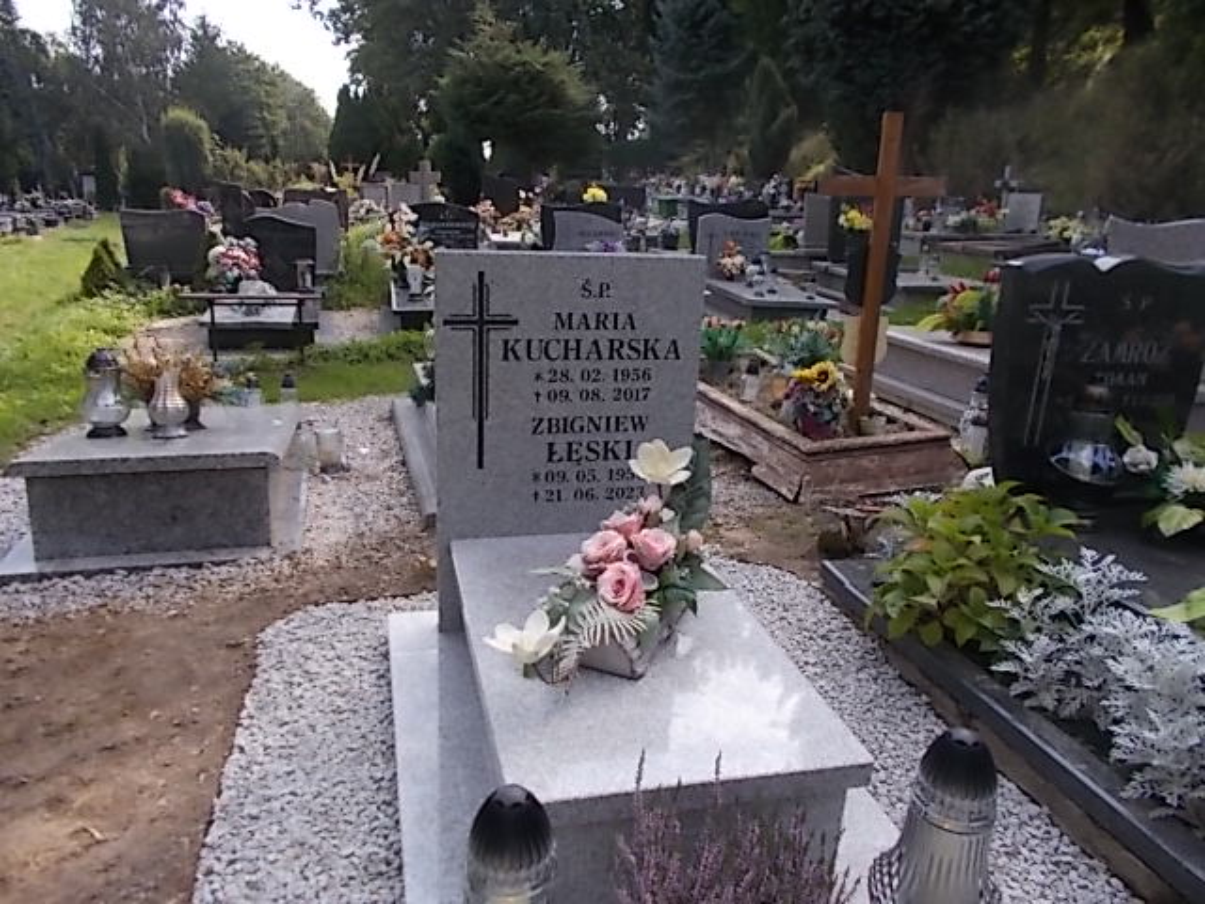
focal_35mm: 26
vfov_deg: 53.1
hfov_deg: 67.3
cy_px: 452
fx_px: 905
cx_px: 602
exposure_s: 1/400
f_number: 3.2
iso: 80
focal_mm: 4.6
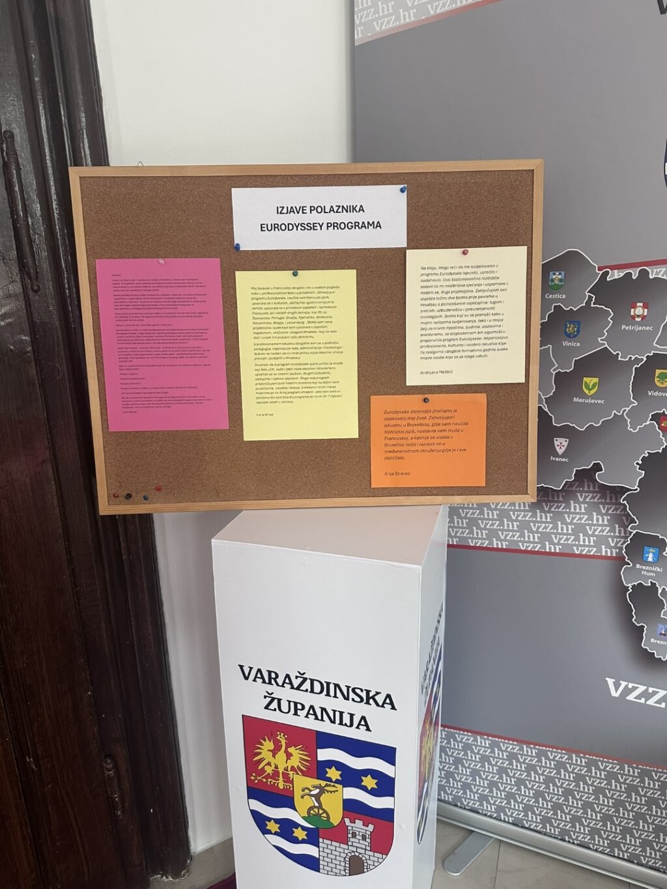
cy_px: 444
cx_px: 334
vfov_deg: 71.6
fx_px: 616
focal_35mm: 24
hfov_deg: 56.8
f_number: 1.78
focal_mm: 6.86
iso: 200
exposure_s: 1/50
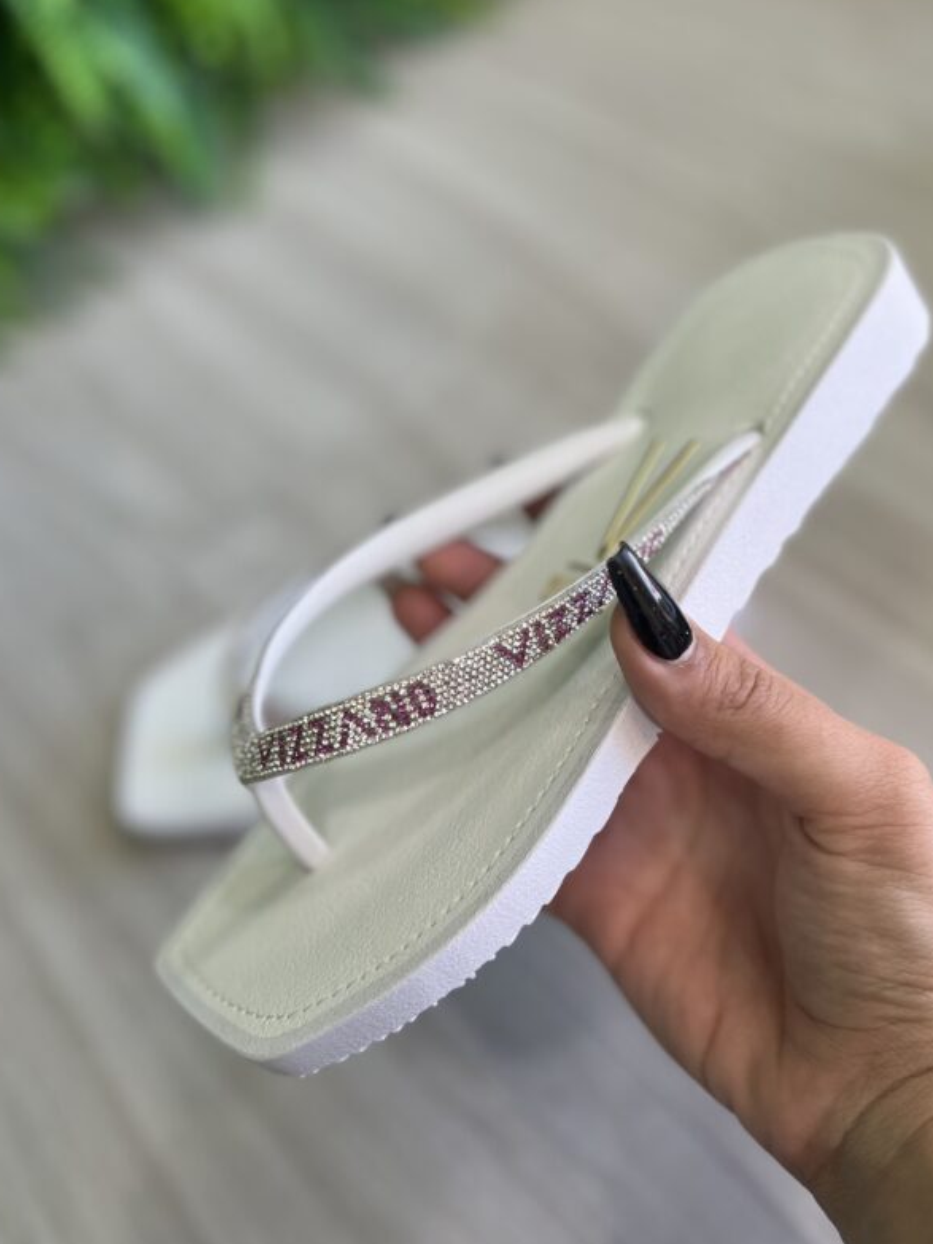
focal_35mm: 31
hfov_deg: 45.4
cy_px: 598
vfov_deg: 58.3
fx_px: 1114
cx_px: 483
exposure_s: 1/120
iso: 64
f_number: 1.5
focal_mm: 5.7
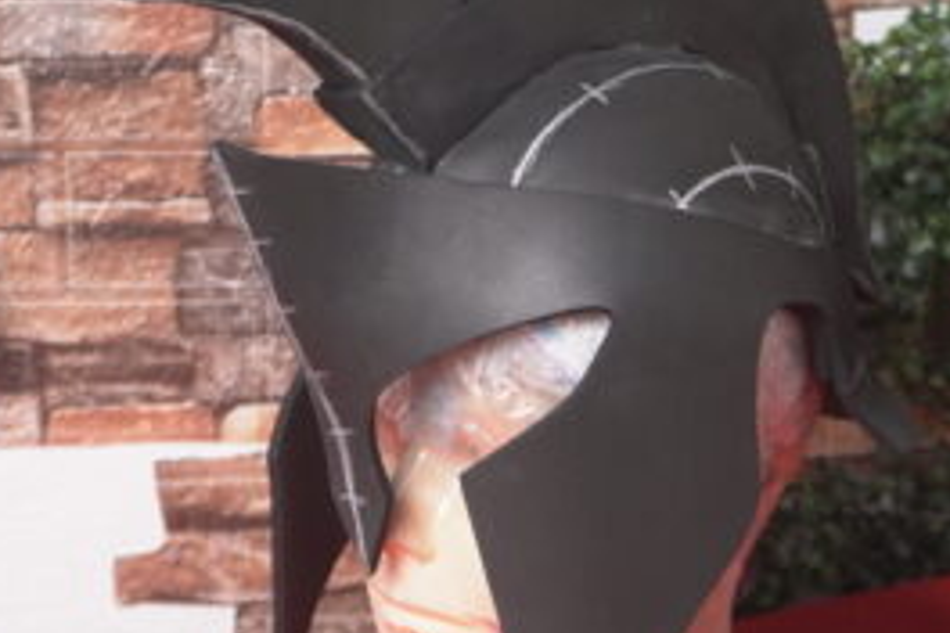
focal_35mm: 85
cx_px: 453
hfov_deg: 23.9
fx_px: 2246
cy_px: 338
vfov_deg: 16.0
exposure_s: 1/25
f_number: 4.5
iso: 250
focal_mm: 25
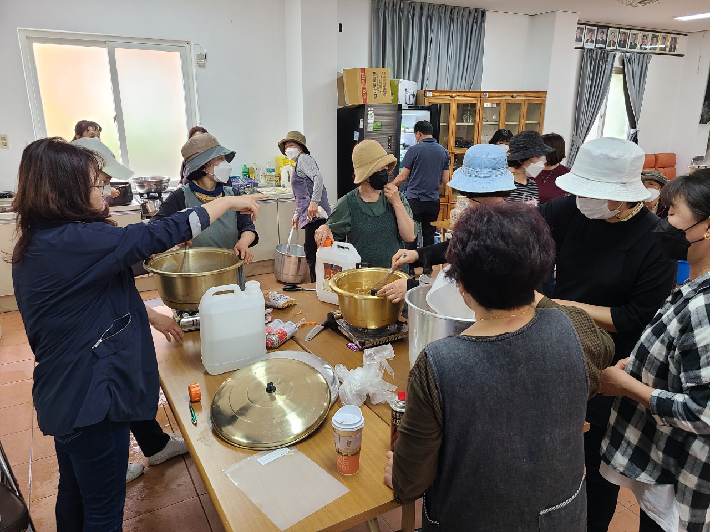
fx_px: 533
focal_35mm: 26
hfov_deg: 67.3
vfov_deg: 53.1
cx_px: 355
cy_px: 266
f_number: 1.8
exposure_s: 1/59.2
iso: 100
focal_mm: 5.4
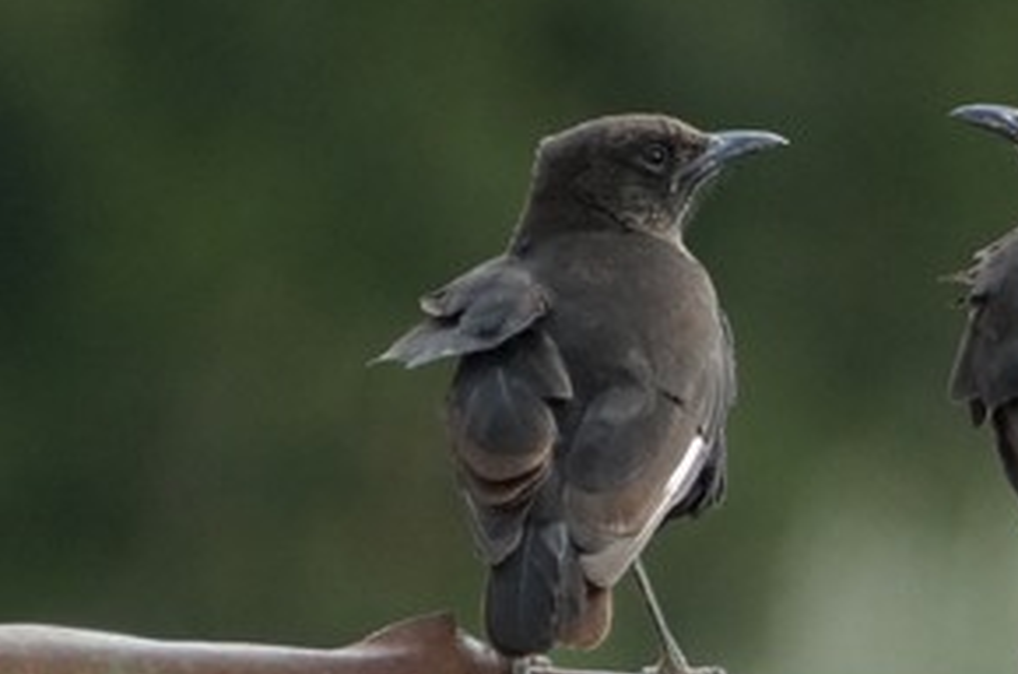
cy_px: 649
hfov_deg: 1.7
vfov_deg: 1.2
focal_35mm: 1185
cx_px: 1323
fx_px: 33436
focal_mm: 190
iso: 800
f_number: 5
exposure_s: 1/1600
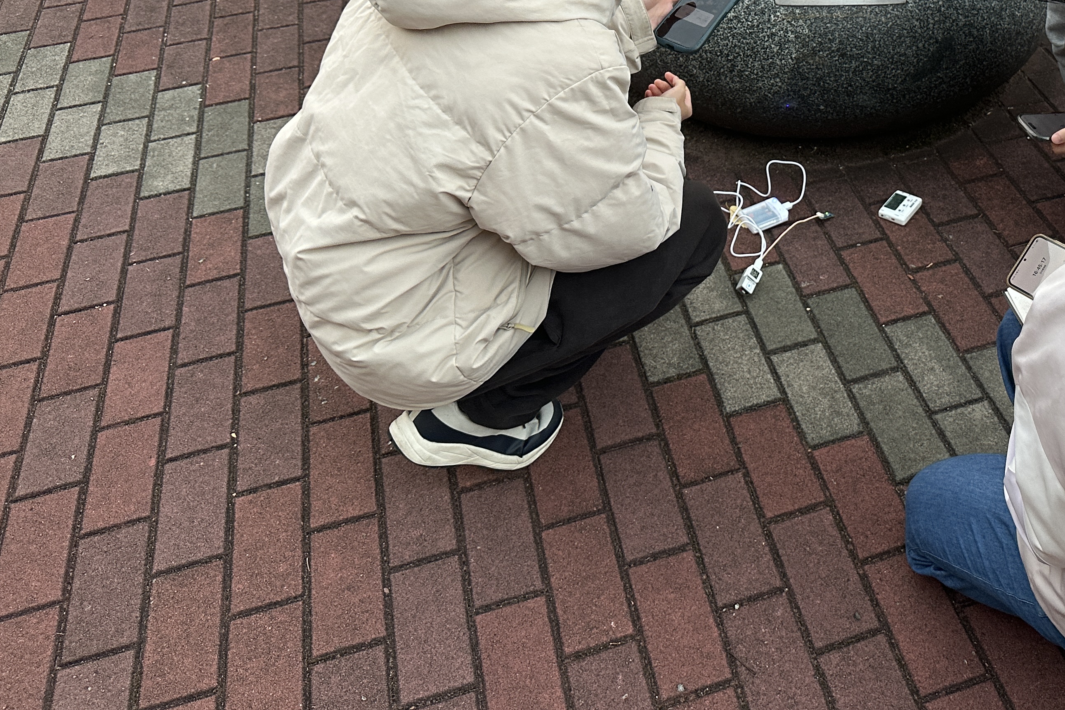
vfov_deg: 32.9
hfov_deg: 47.5
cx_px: 812
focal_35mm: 39
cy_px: 108
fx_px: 1154
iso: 250
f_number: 1.78
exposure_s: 1/90
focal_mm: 6.86
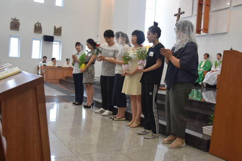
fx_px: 242
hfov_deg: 53.2
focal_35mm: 36
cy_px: 80
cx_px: 121
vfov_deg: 36.8
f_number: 4.5
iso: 400
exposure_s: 1/80
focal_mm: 24
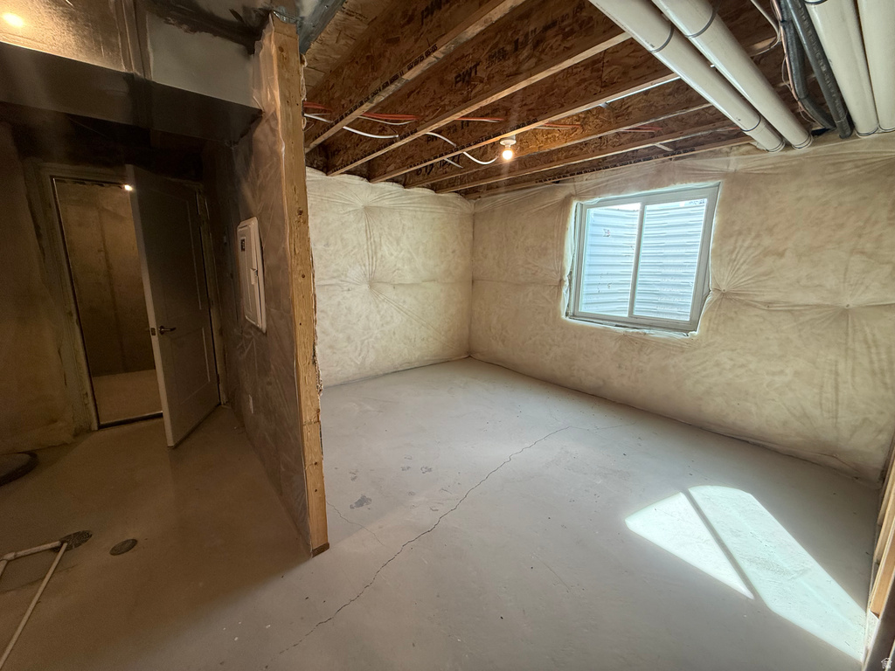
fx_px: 362
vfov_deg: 85.7
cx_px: 448
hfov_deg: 102.1
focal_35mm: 14
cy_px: 336
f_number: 2.2
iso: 160
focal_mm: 2.22
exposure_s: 1/120
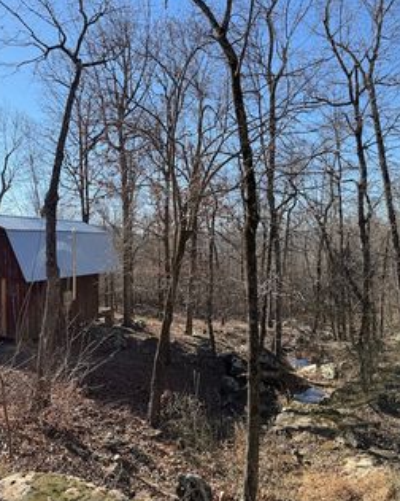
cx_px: 167
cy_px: 254
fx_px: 474
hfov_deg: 45.6
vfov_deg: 55.7
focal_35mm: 32
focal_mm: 6.76
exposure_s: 1/2907
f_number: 1.78
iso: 80
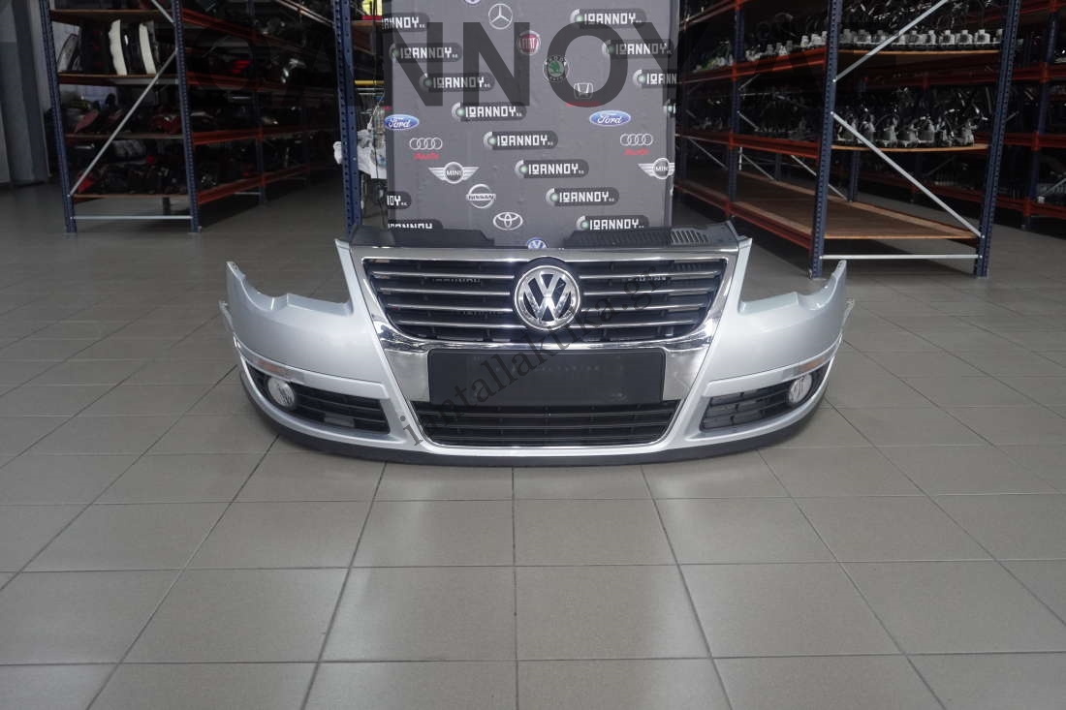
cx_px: 533
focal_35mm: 32
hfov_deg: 59.5
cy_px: 355
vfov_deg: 41.7
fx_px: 933
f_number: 4
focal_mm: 21
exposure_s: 1/160
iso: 1600
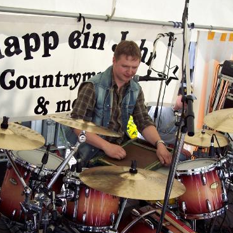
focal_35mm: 47
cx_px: 91
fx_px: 358
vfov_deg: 36.1
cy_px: 117
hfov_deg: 35.9
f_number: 3.4
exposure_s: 1/250
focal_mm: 8
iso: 100
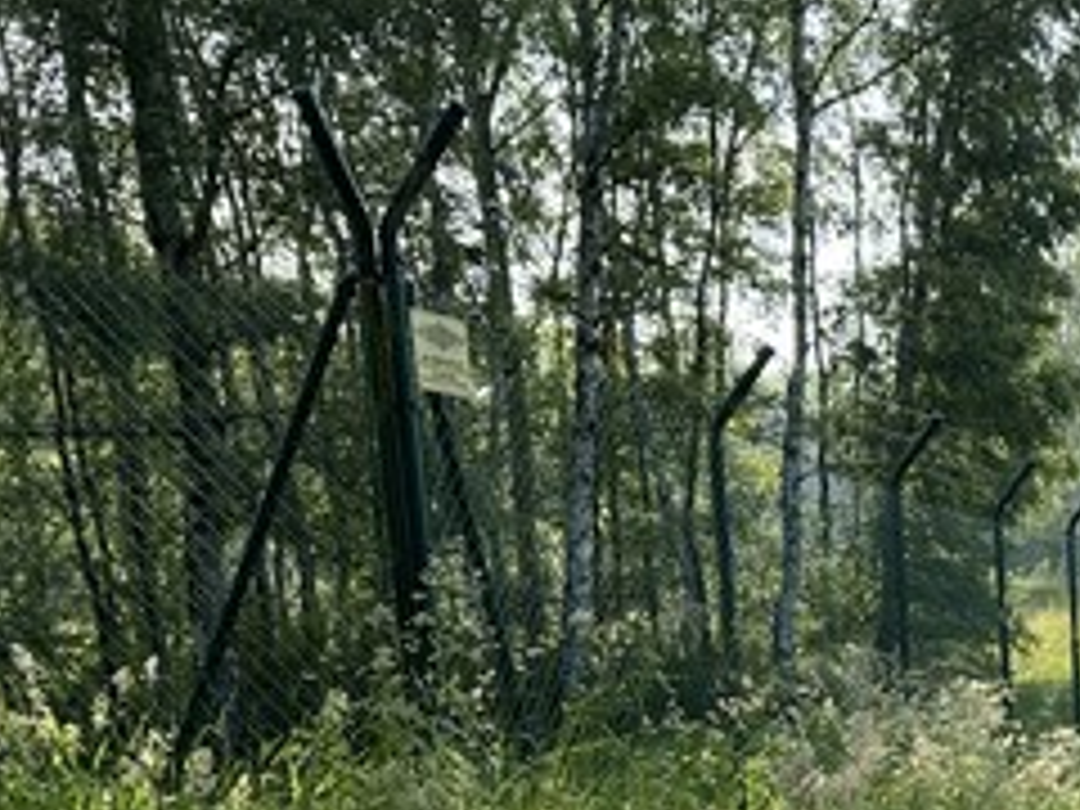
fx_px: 1872
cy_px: 832
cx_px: 1269
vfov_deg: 23.3
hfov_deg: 28.4
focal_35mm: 60
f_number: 1.78
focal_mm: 6.86
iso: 80
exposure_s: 1/1083
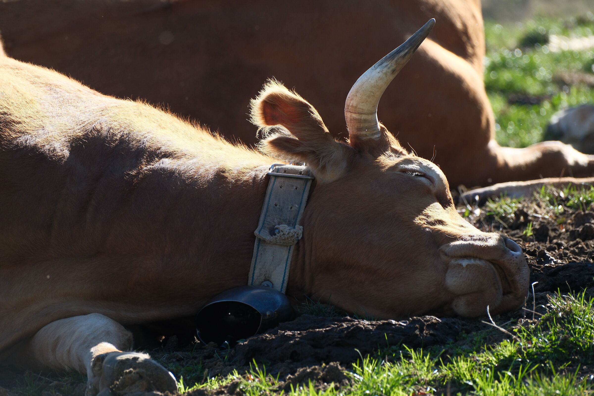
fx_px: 5725
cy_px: 198
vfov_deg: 4.0
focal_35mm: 347
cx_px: 297
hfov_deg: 5.9
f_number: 6.4
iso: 800
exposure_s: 1/1000
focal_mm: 231
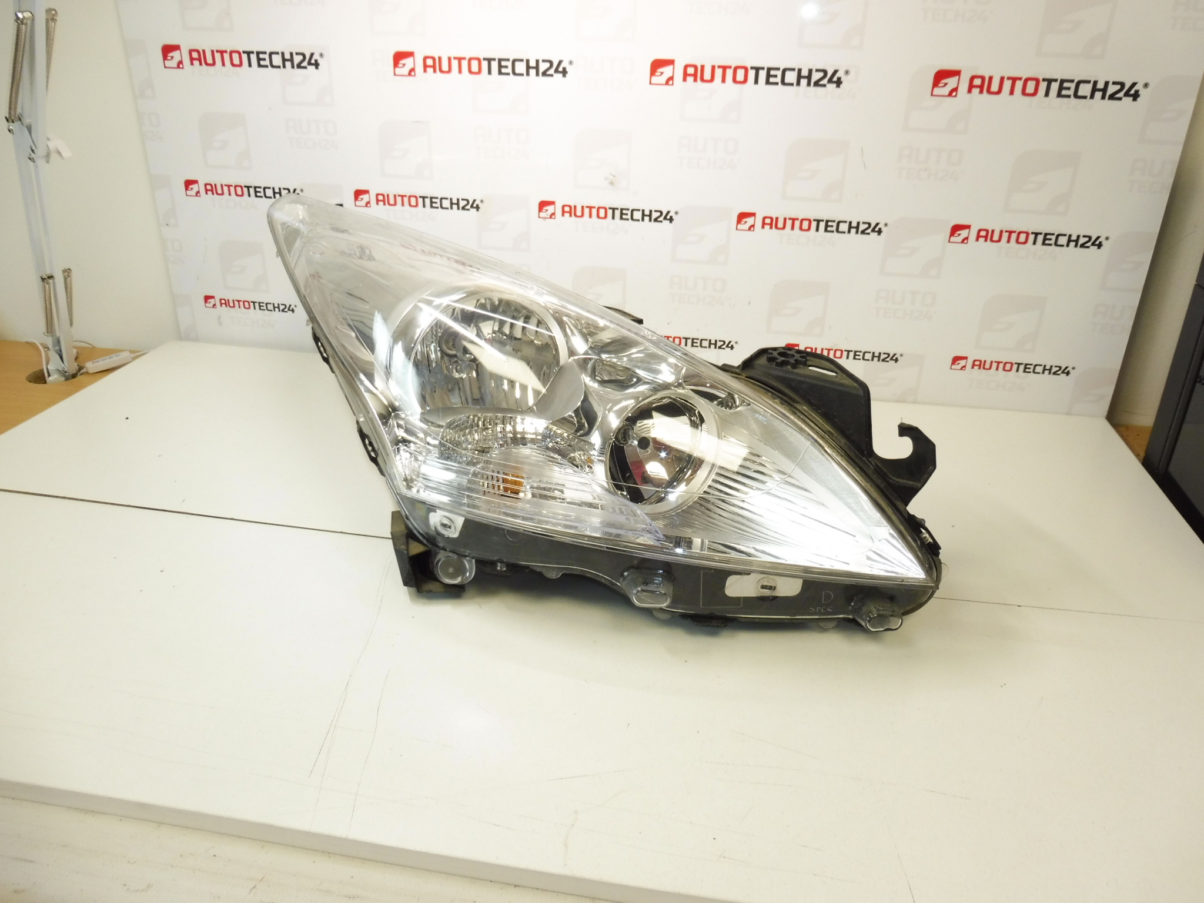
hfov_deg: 71.6
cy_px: 452
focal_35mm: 24
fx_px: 835
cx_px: 602
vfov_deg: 56.8
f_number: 3.5
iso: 200
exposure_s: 1/60
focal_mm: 4.3
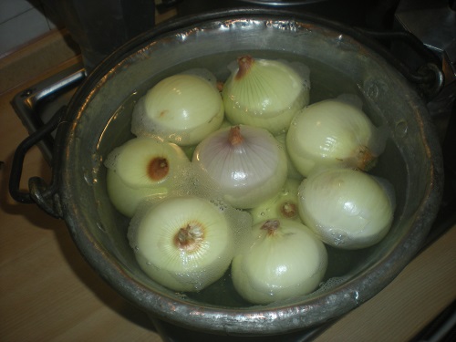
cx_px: 228
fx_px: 501
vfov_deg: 37.7
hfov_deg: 49.0
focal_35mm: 38
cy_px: 171
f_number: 3.1
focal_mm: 6.3
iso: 64
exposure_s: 1/60
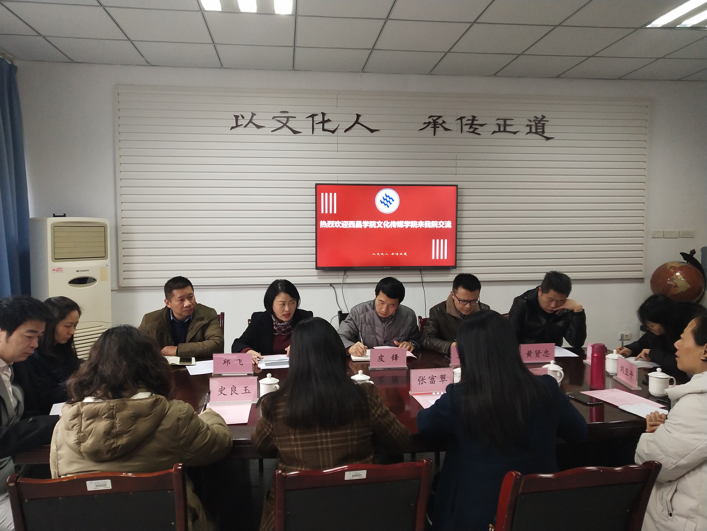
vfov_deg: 46.8
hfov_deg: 60.0
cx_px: 354
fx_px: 613
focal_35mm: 30
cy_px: 266
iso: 275
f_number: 1.8
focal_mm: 3.95
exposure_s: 1/50
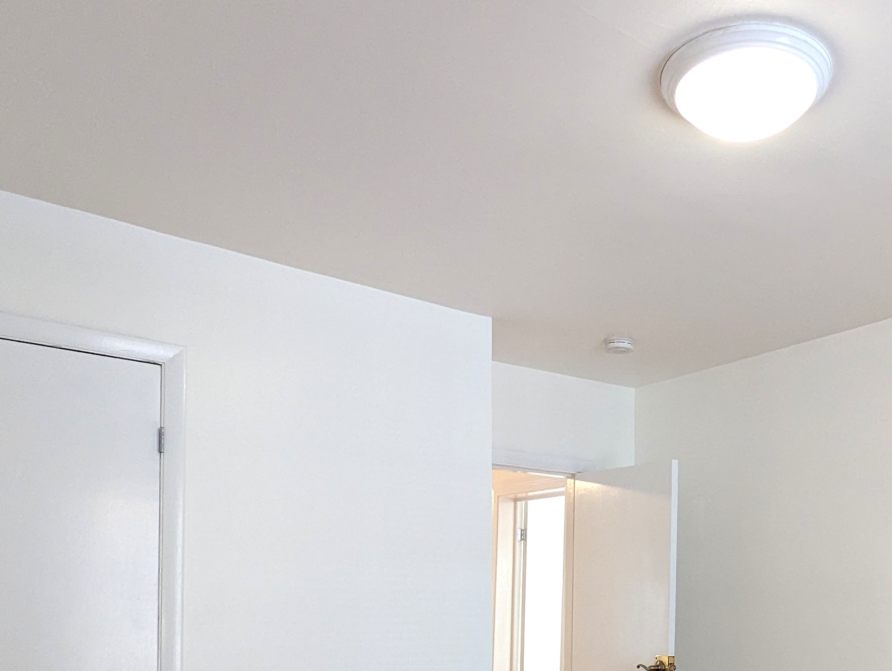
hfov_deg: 51.0
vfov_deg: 38.2
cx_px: 636
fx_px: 903
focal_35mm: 35
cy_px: 595
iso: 436
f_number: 2.2
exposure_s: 1/60
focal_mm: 2.35
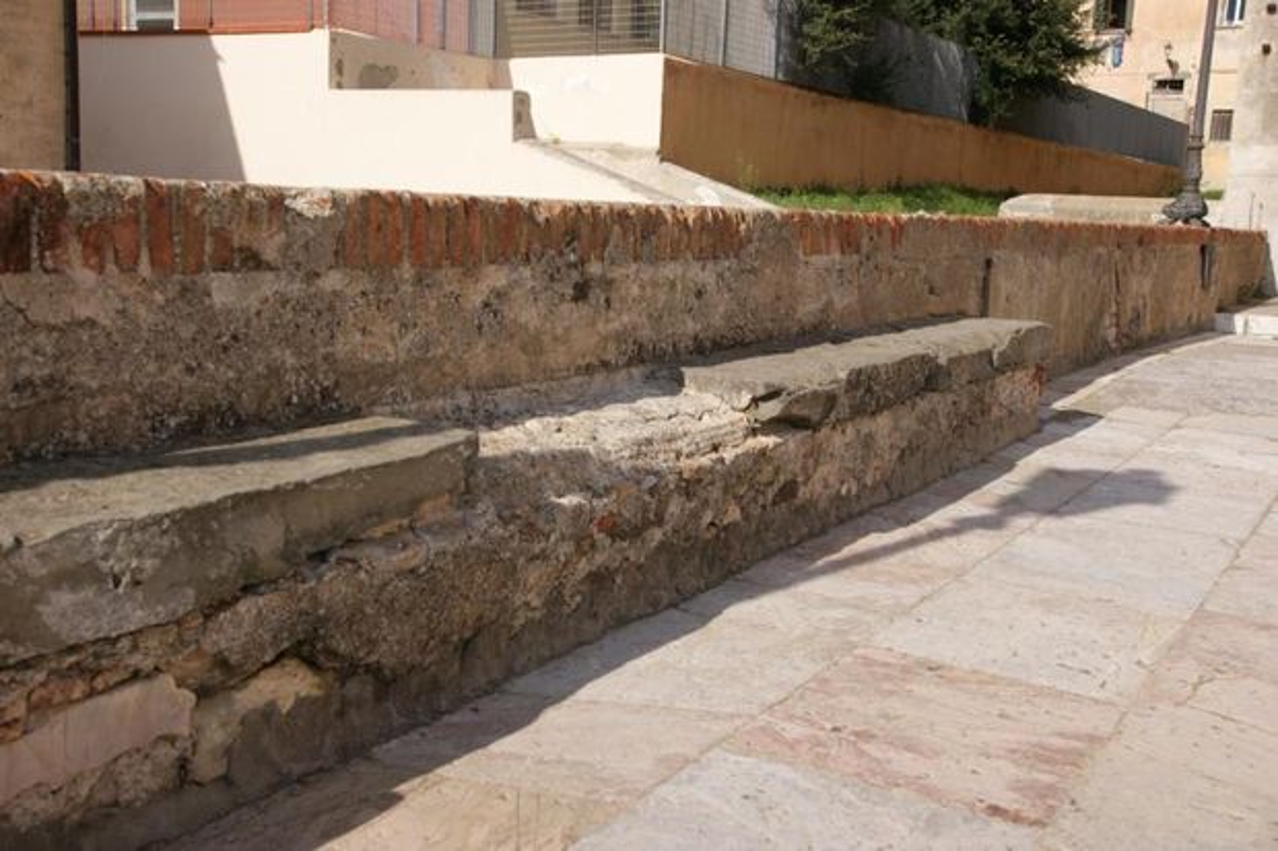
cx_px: 639
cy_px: 426
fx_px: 1278
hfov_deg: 53.1
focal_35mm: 36
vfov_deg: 36.9
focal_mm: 24
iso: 100
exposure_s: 1/640
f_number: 5.6
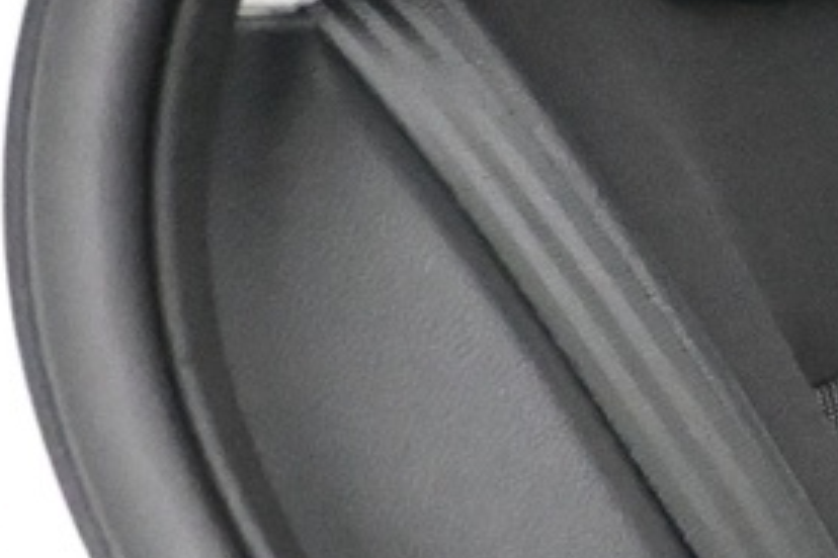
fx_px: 3282
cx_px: 2371
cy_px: 879
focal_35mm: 141
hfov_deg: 10.8
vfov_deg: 9.4
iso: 9000
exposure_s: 1/60
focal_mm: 16
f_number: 3.5
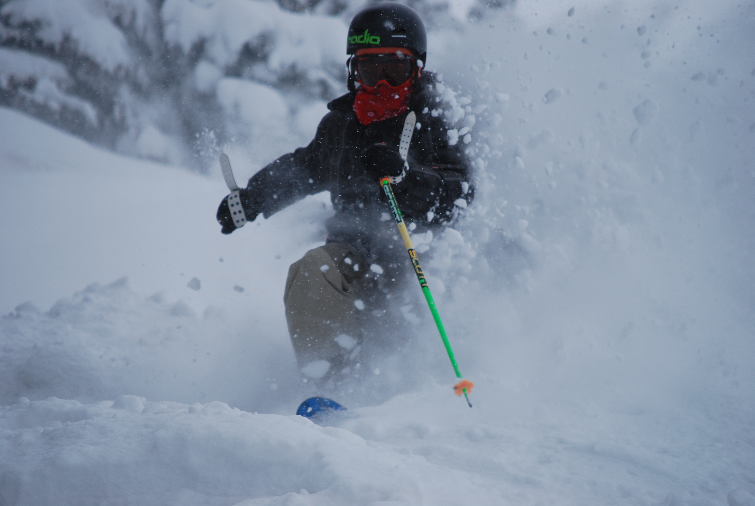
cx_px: 378
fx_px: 5039
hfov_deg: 8.6
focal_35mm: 240
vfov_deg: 5.7
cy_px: 253
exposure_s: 1/1000
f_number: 5.3
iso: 140
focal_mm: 160
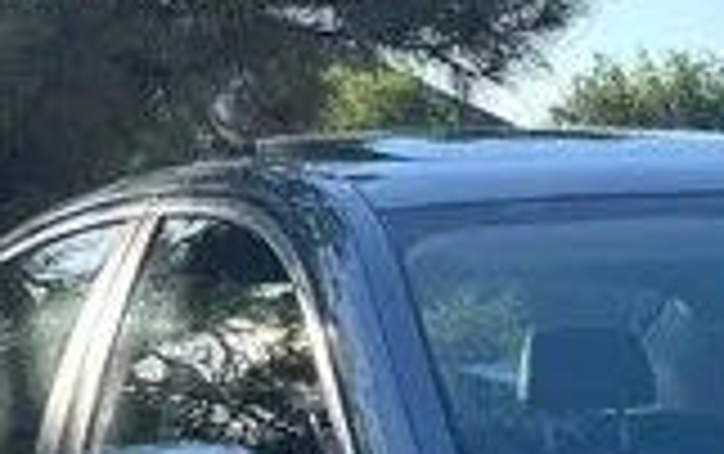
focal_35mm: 171
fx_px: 3378
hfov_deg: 11.5
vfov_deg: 7.4
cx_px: 1237
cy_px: 908
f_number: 1.6
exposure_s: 1/1037
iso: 50
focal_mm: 5.96
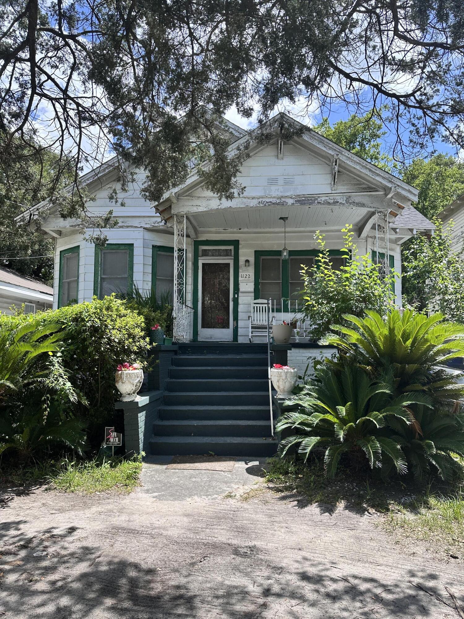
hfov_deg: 56.8
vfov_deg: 71.6
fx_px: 429
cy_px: 310
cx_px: 232
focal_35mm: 24
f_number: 1.78
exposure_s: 1/2252
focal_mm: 6.86
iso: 80
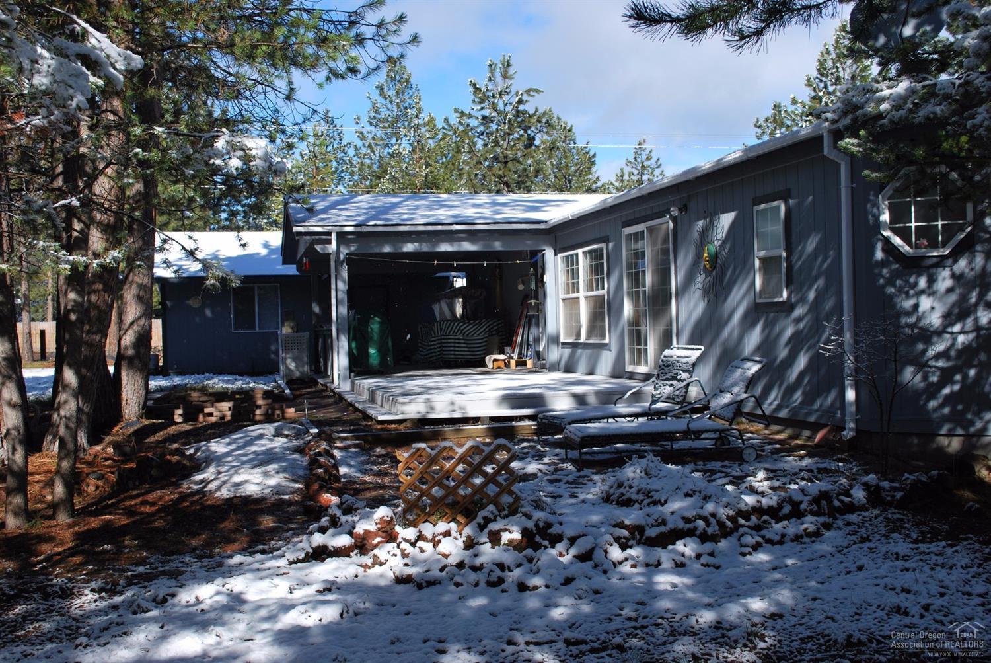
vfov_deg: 34.3
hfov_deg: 49.5
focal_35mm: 39
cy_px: 332
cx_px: 496
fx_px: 1074
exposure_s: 1/200
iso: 100
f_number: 7.1
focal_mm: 26
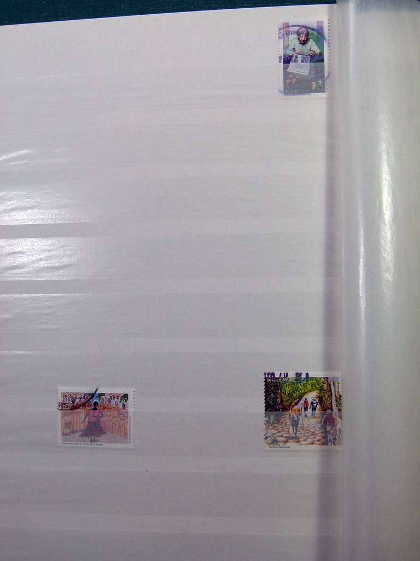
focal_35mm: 36
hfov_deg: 39.7
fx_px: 582
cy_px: 280
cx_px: 210
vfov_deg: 51.4
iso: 100
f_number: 4
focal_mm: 6.5
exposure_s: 1/160
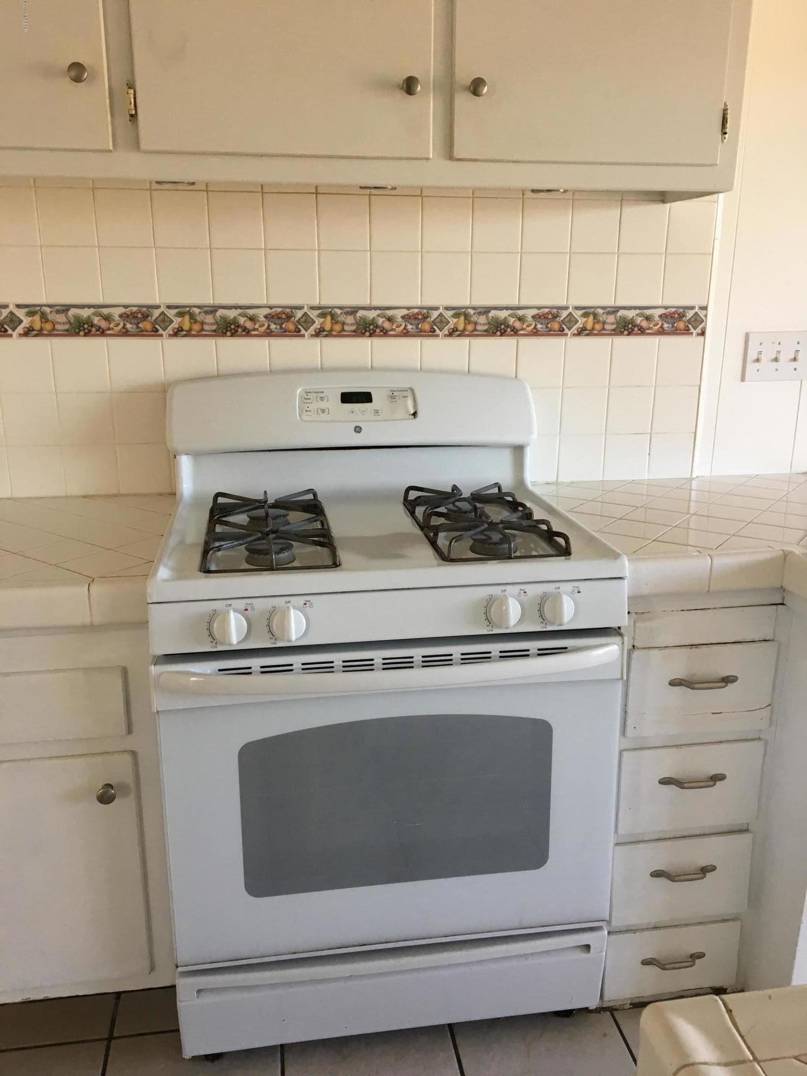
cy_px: 538
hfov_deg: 48.2
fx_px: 901
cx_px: 404
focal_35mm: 29
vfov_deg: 61.7
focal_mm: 4.15
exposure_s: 1/30
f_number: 2.2
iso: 25
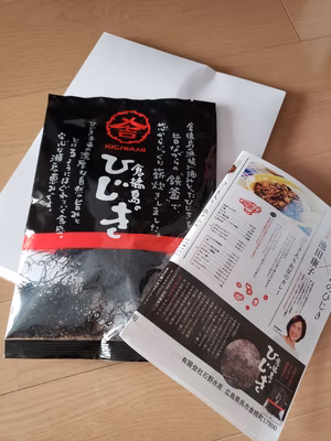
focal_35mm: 26
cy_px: 220
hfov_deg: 53.1
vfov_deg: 67.3
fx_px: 331
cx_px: 166
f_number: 1.5
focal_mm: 4.3
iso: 250
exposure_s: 1/14
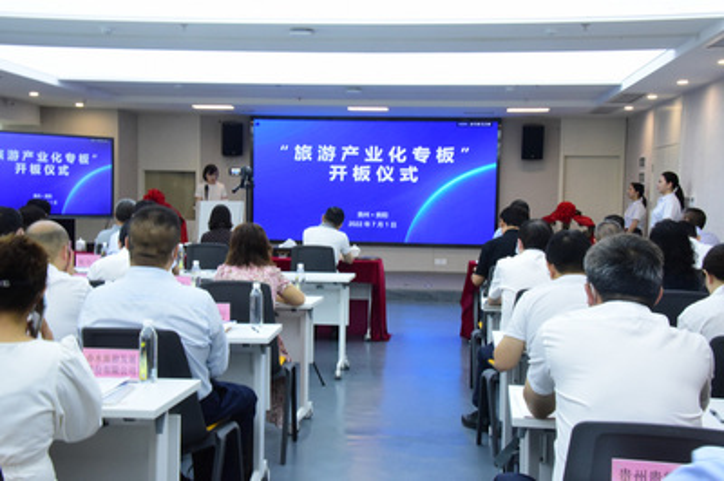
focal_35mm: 48
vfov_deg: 28.0
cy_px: 240
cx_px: 362
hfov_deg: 41.1
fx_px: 965
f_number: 29
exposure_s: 1/15
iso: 4000
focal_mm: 48
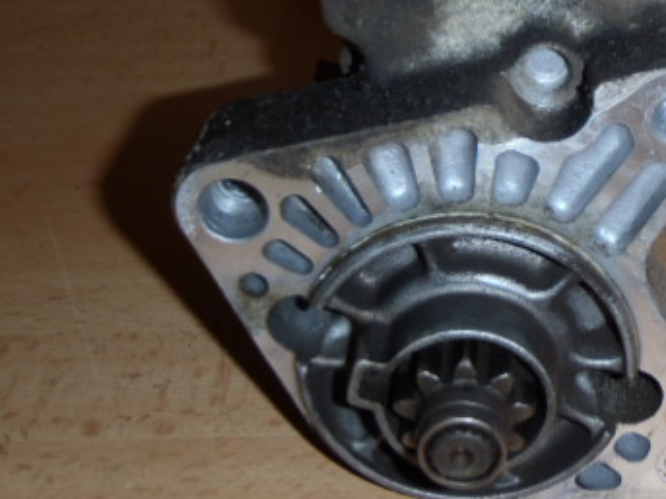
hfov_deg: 26.9
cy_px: 146
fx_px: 1366
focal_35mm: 71
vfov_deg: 20.6
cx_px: 526
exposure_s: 1/40
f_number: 4.6
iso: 100
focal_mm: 6.83
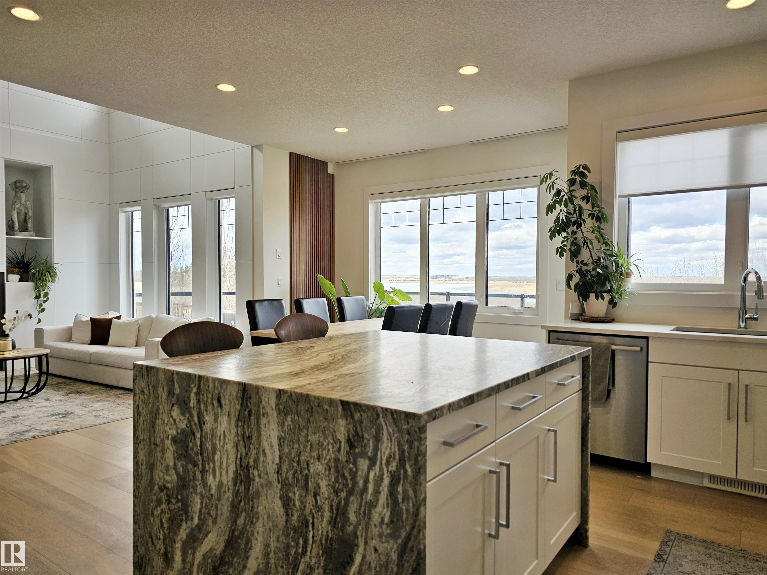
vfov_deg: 58.9
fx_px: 510
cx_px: 384
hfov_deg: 73.9
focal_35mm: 23
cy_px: 288
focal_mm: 6.3
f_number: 1.7
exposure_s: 1/120
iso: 12
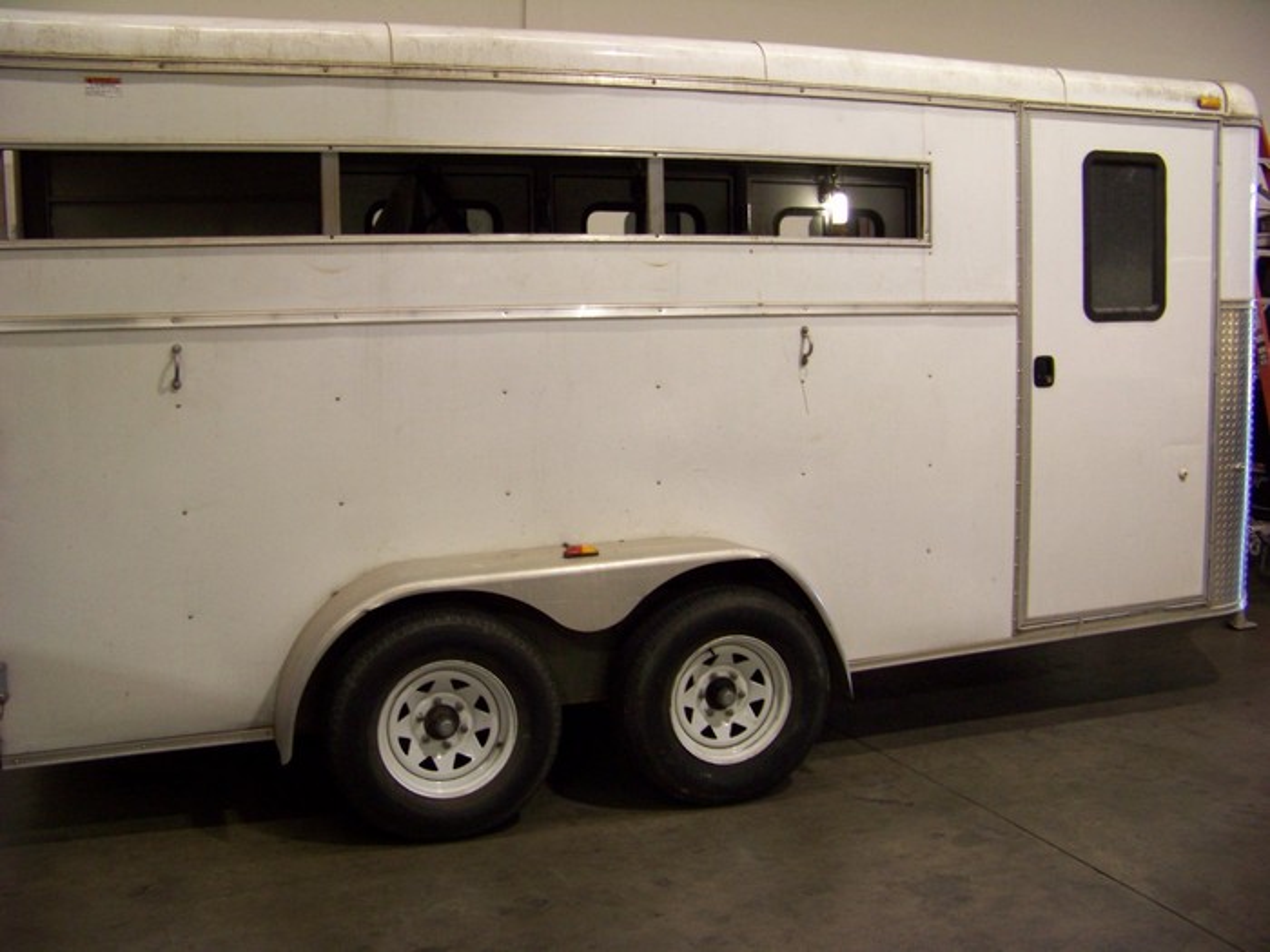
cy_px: 476
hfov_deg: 51.4
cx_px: 635
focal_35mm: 36
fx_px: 1321
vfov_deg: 39.7
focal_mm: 5.85
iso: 178
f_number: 2.8
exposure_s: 1/30
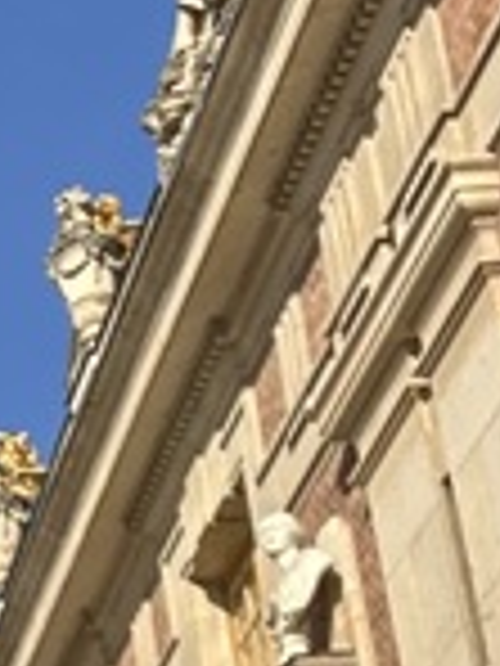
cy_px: 958
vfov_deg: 13.4
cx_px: -486
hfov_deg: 9.9
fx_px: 2696
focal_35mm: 140
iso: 25
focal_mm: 2.69
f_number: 1.9
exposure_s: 1/1418
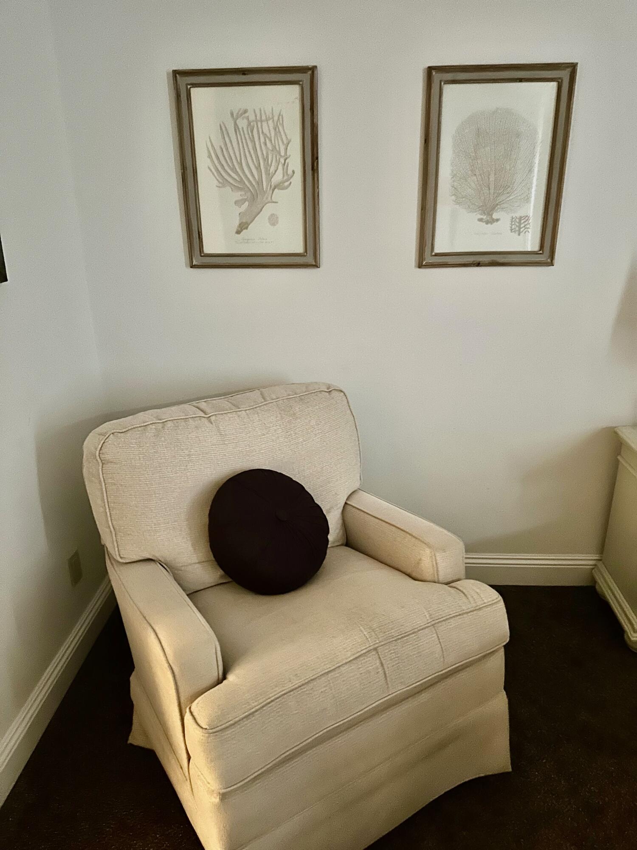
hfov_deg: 56.8
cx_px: 318
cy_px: 425
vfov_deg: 71.6
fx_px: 589
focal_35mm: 24
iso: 2000
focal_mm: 6.86
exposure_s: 1/23
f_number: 1.78
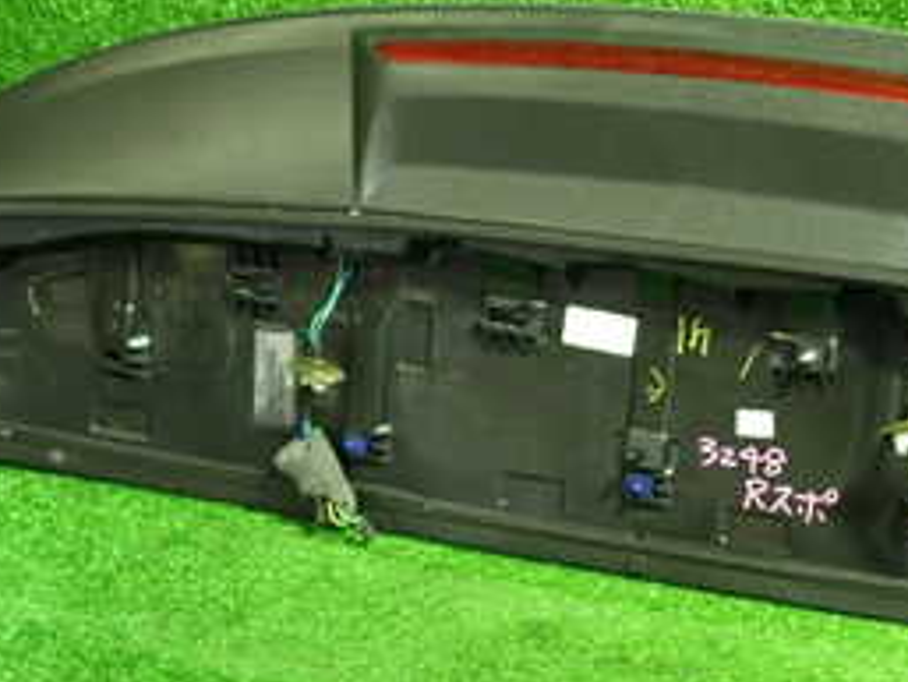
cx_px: 721
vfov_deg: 21.0
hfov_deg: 27.2
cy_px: 360
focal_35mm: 70
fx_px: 1837
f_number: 2.3
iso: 640
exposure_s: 1/30
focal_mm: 5.4
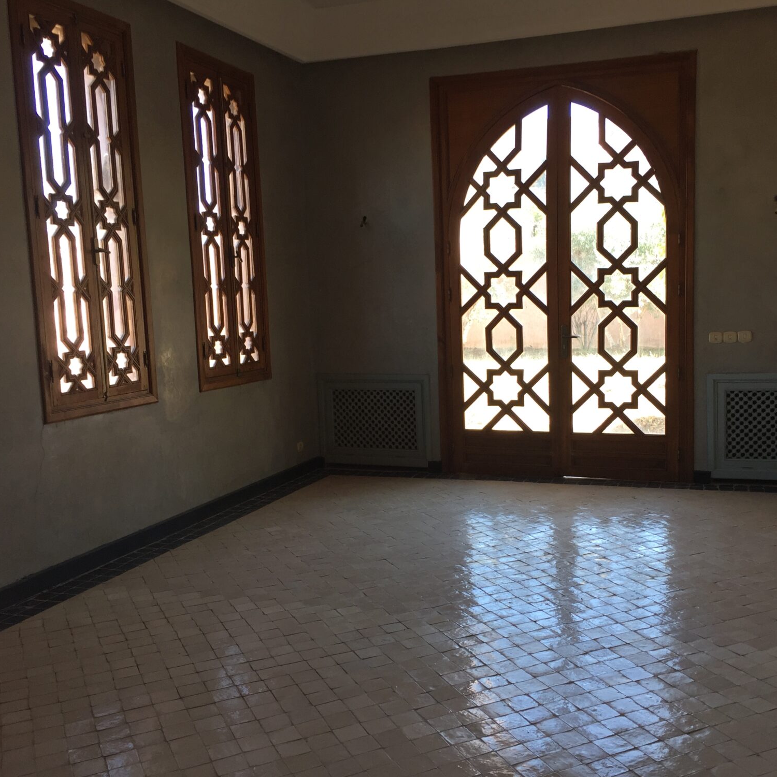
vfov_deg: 47.2
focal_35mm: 35
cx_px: 442
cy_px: 396
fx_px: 889
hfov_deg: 47.1
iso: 32
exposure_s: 1/50
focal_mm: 4.15
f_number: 2.2
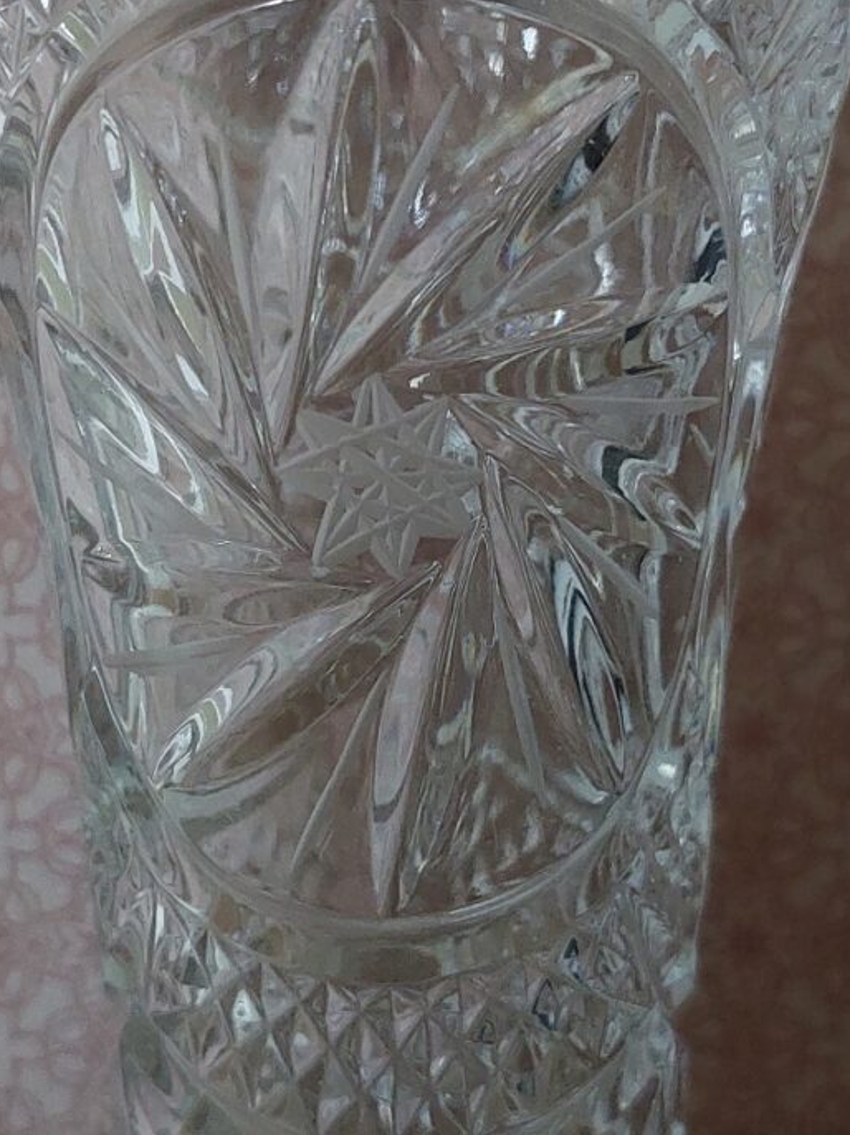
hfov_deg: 49.6
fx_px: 917
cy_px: 553
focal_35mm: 28
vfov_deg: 63.5
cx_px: 384
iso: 1250
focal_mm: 5.23
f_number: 1.8
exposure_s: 1/25
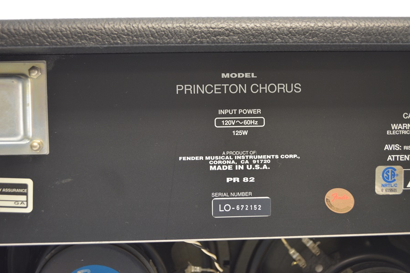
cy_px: 136
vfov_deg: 31.9
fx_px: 478
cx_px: 205
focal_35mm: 42
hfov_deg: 46.4
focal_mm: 28
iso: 800
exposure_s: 1/30
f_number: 4.5
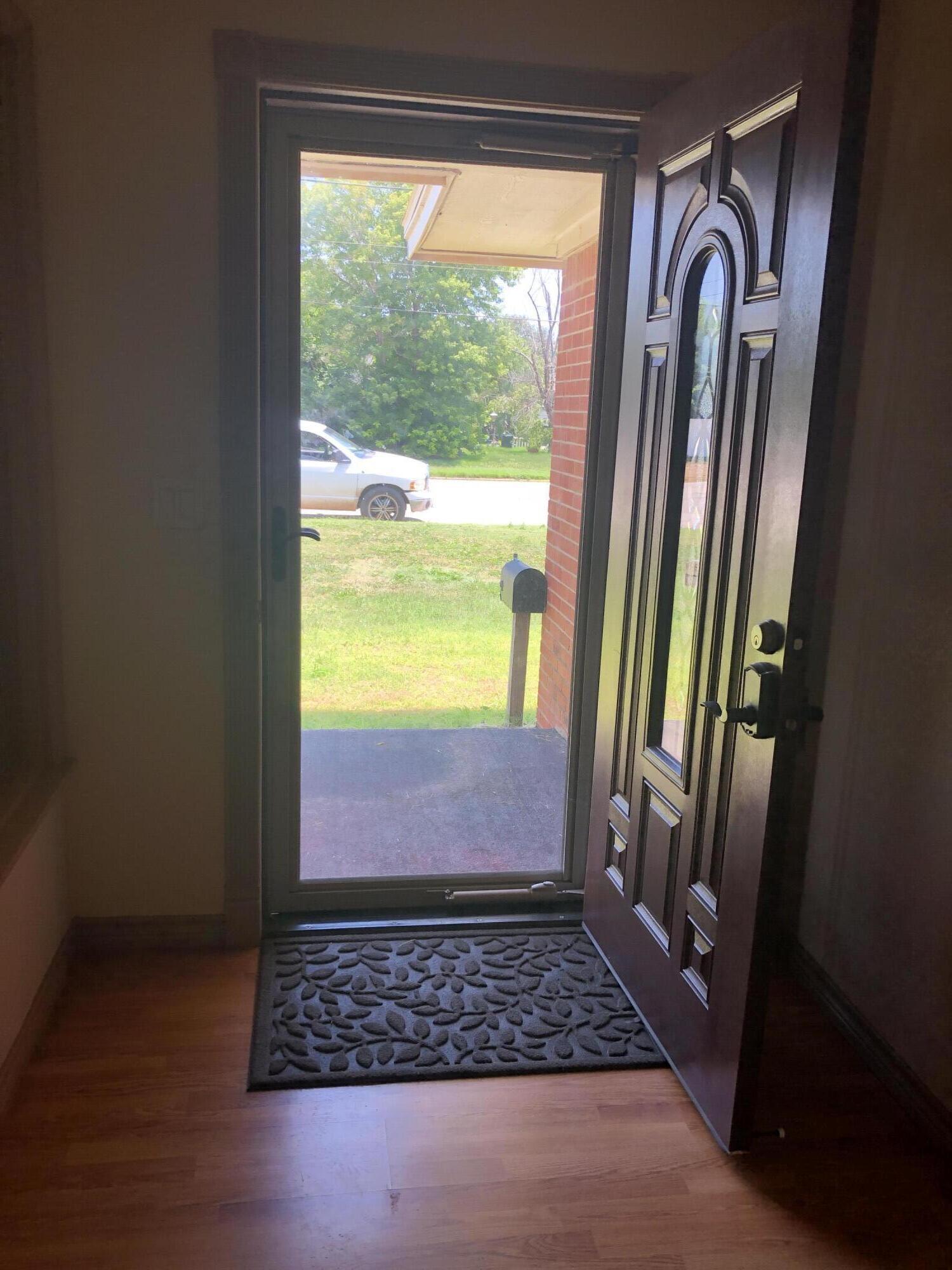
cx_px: 476
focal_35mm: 28
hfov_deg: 49.7
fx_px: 1027
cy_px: 635
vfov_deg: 63.4
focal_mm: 3.99
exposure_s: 1/124
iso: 20
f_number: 1.8
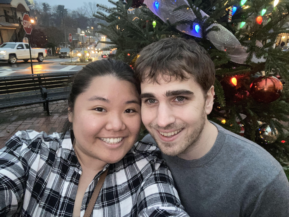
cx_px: 144
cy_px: 108
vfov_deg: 58.9
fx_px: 192
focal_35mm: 23
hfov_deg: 73.9
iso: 320
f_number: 2.2
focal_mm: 2.71
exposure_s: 1/30
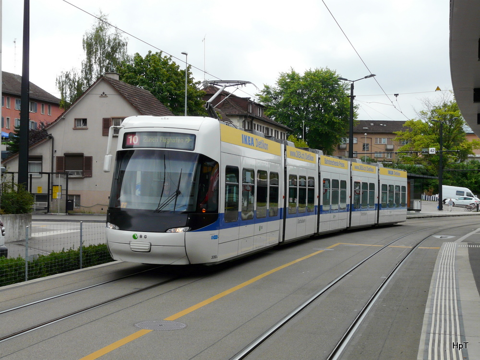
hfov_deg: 34.9
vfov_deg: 26.6
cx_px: 240
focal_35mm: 55
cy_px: 180
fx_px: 763
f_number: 5.6
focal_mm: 9
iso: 100
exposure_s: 1/250
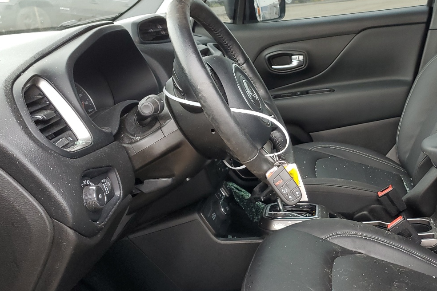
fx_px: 534
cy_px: 175
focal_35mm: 44
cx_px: 322
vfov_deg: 30.5
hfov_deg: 43.2
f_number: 1.5
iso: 62
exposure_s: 1/120
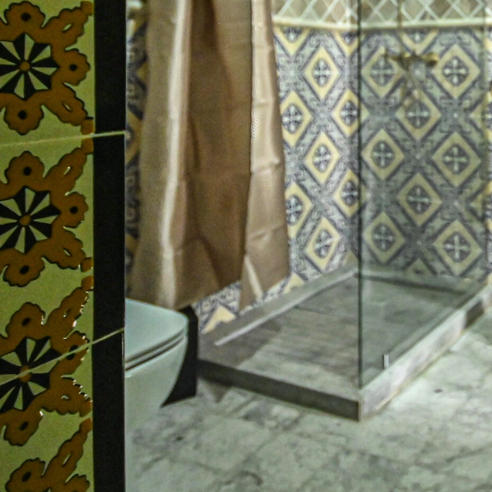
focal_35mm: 35
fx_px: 563
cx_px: 490
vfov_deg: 43.7
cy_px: 63
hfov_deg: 41.2
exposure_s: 1/200
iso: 4000
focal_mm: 10
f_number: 4
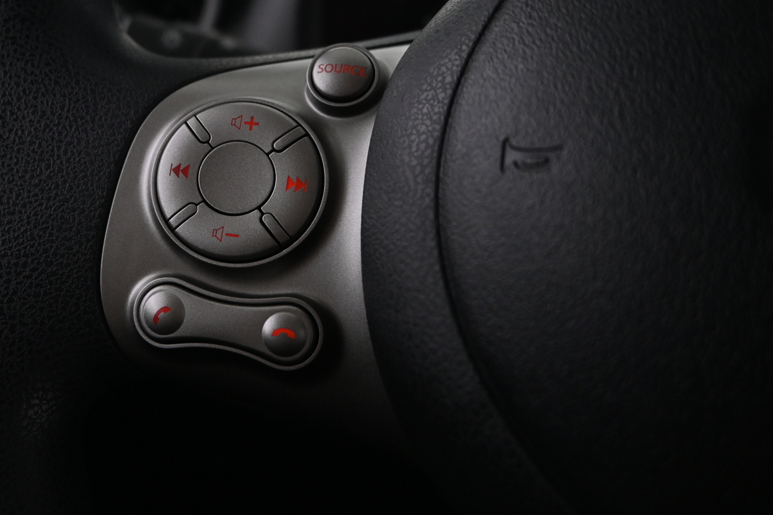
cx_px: 246
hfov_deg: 55.8
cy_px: 188
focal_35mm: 33
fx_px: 708
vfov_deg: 39.6
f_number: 3.5
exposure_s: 1/40
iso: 1600
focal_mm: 16
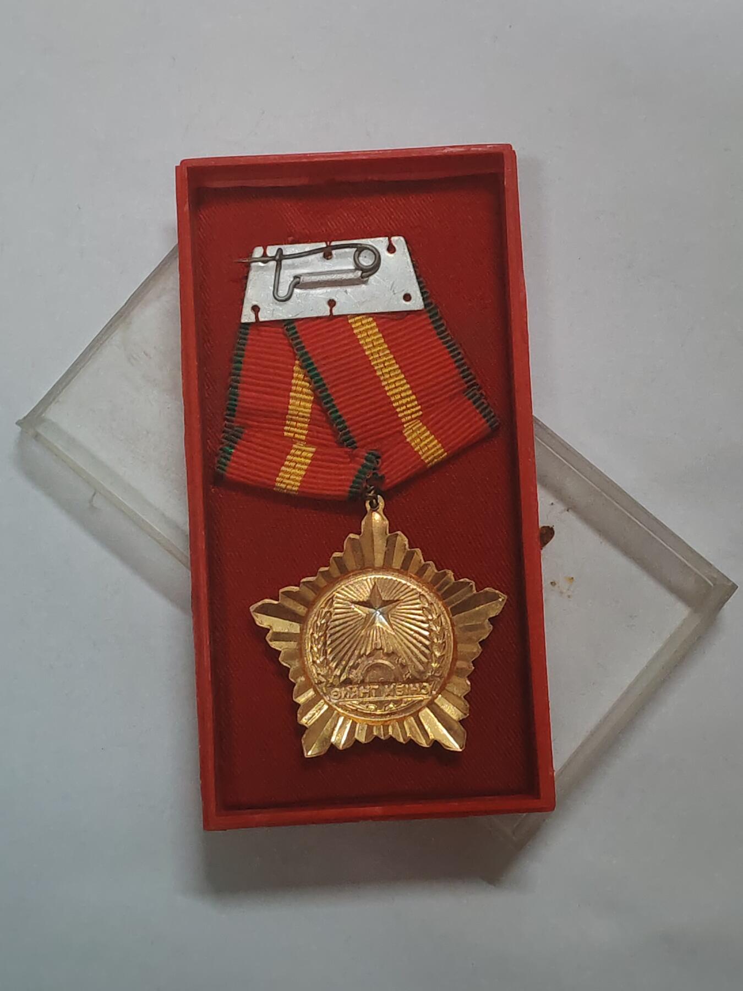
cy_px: 496
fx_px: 1946
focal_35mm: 68
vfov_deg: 28.6
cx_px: 372
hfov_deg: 21.6
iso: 500
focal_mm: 5.52
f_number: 1.95
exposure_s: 1/33
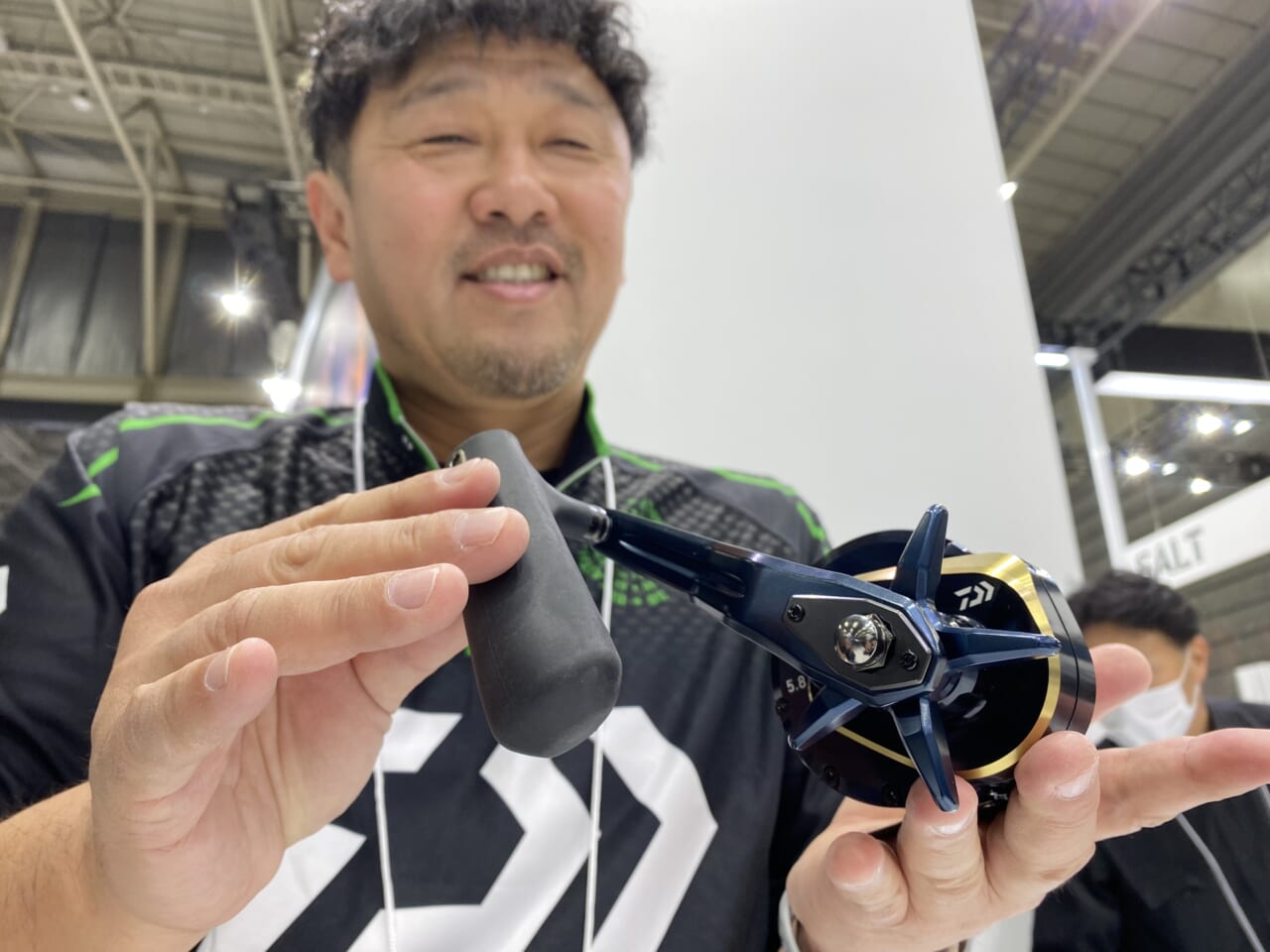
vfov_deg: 53.1
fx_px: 954
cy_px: 476
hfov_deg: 67.3
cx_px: 635
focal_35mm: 26
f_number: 1.8
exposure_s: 1/100
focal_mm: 4.25
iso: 80
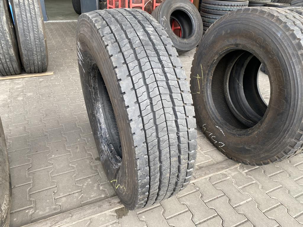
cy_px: 114
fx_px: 228
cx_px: 152
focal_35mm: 26
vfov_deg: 53.1
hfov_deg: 67.3
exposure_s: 1/122
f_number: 1.8
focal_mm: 4.25
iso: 64
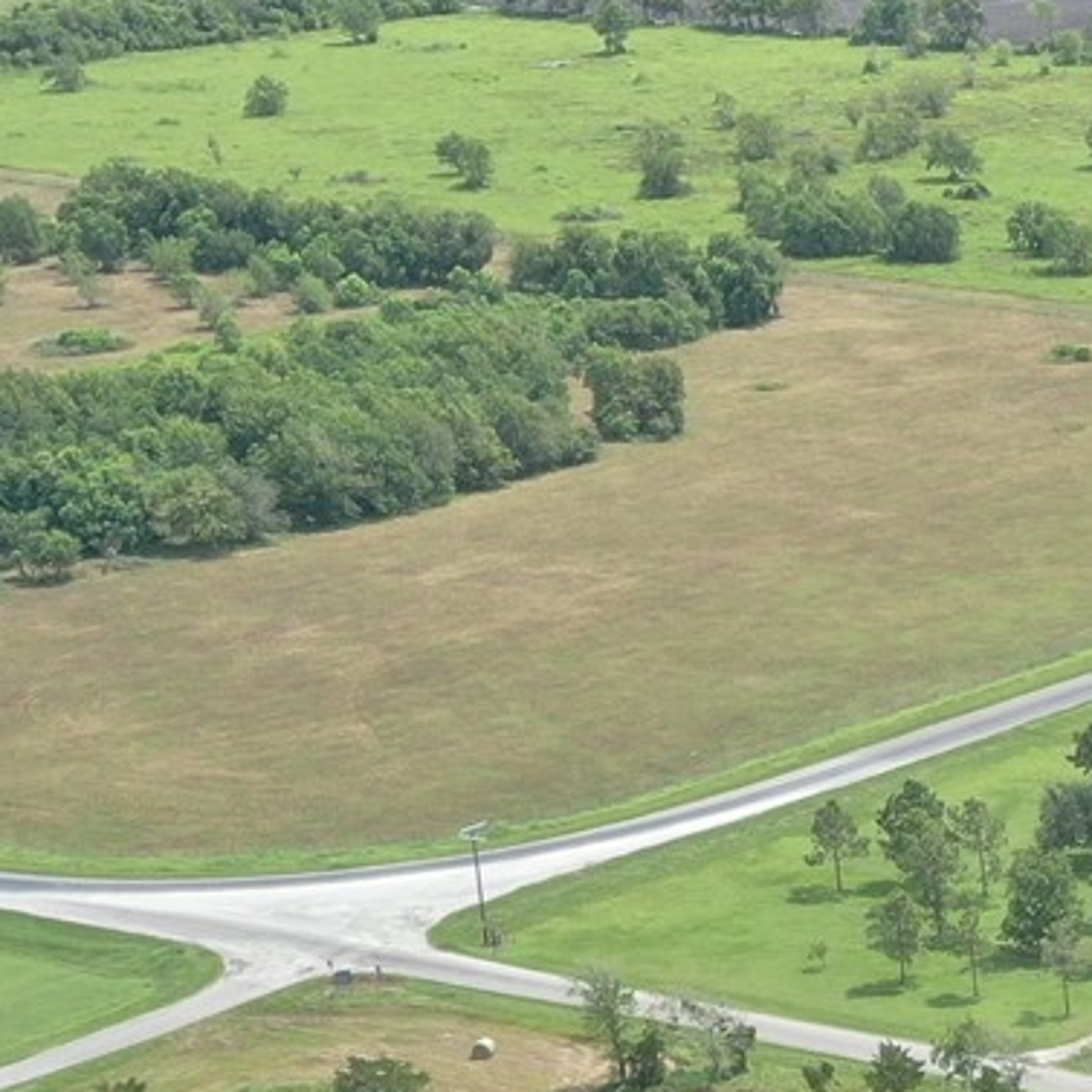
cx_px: 1909
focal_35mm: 137
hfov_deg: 11.8
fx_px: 4890
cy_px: 1570
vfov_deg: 12.2
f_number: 5
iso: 100
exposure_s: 1/240
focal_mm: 10.26
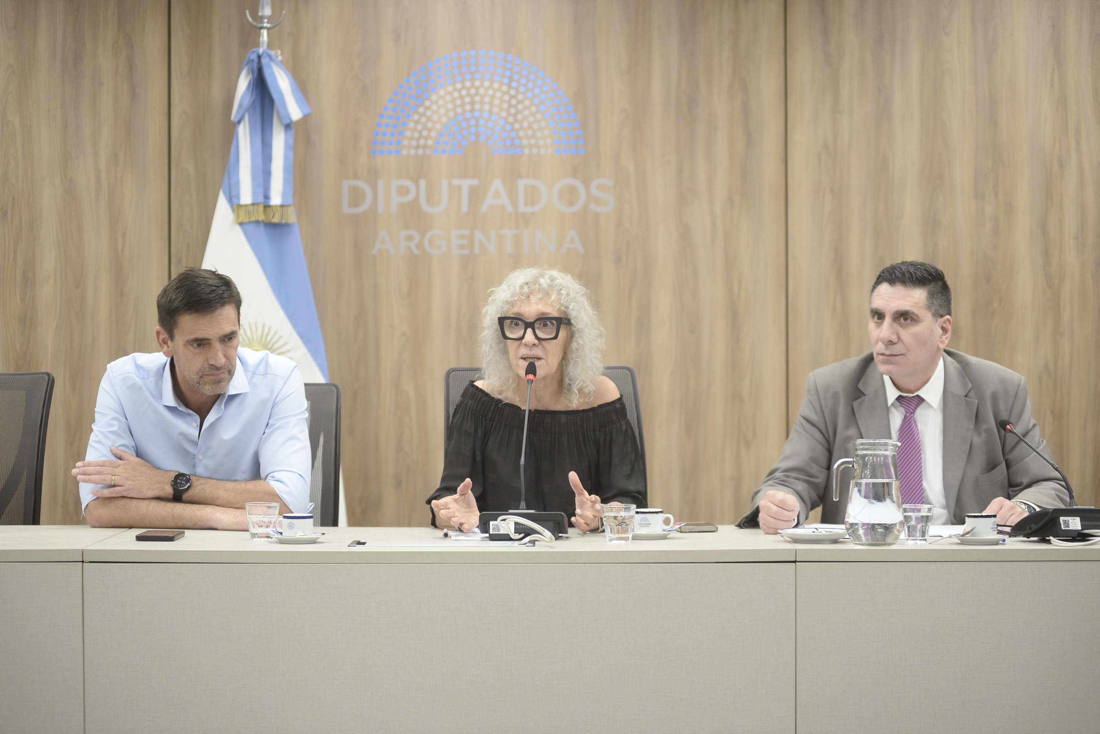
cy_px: 367
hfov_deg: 25.4
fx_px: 2445
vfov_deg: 17.1
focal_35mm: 80
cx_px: 550
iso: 1250
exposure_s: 1/250
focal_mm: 80
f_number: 3.5
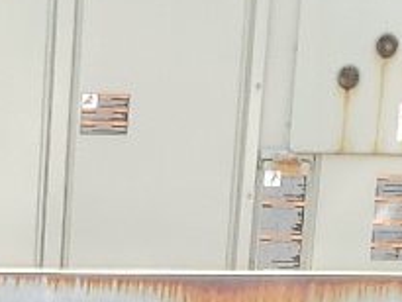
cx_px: -175
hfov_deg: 9.5
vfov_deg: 6.6
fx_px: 2359
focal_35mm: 203
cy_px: 961
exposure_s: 1/323
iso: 50
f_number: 1.5
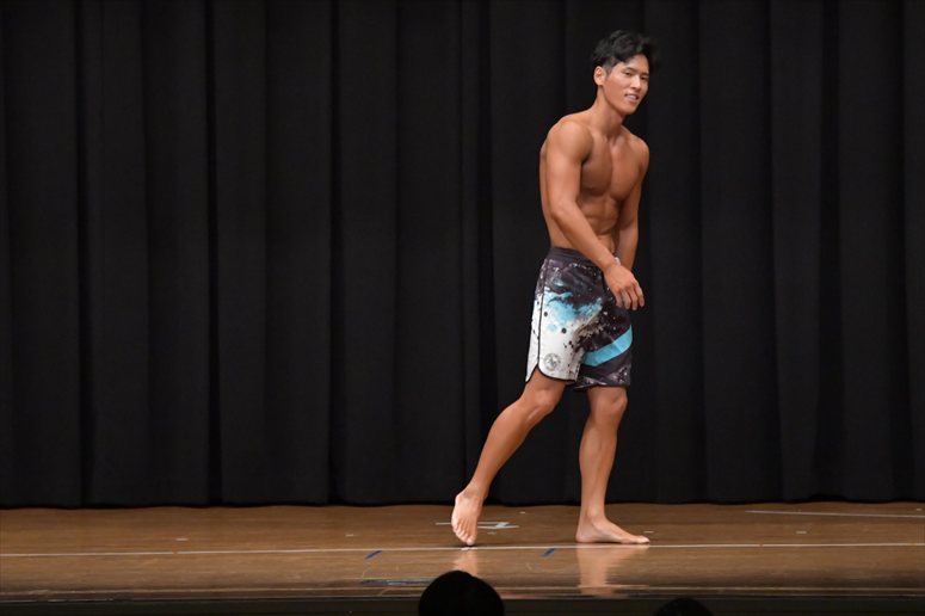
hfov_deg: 9.2
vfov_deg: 6.1
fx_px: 5779
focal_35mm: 225
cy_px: 308
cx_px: 462
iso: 6400
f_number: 5.6
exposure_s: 1/400
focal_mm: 150
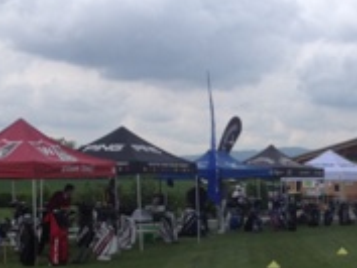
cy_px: 197
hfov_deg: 24.5
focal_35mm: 79
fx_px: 815
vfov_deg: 18.6
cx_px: 248
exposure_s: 1/1623
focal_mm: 4.28
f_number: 2.4
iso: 50
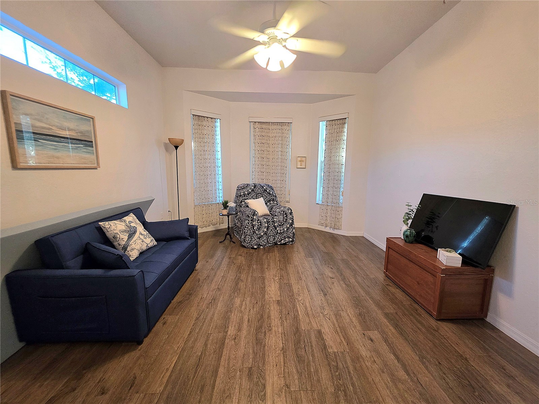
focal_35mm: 13
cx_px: 270
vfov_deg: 89.9
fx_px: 202
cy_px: 202
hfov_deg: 106.2
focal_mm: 2.2
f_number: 1.9
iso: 250
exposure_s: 1/60.2
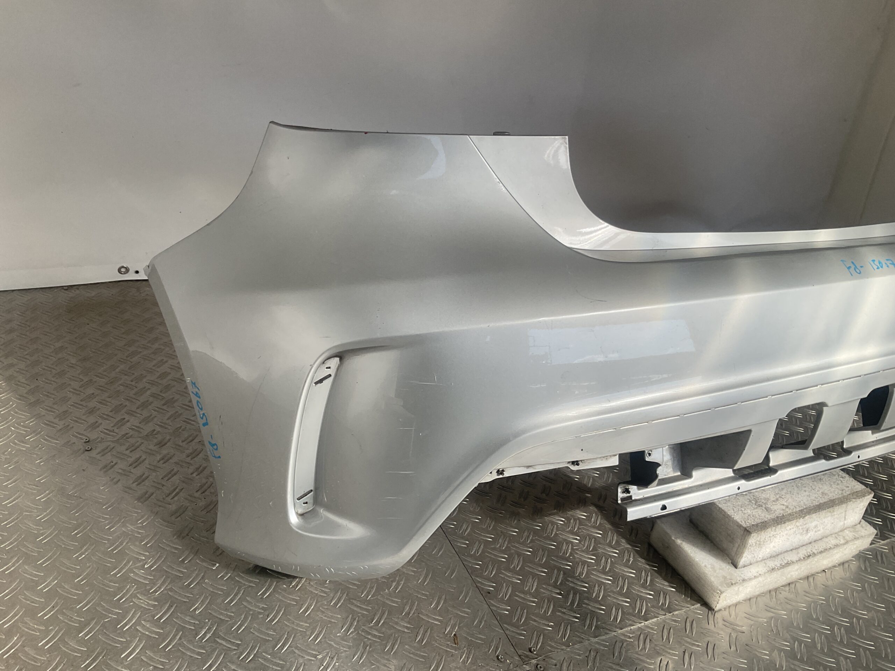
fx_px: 750
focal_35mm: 29
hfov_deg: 61.7
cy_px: 336
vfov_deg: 48.2
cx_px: 448
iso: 16
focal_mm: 3
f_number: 1.8
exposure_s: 1/1121
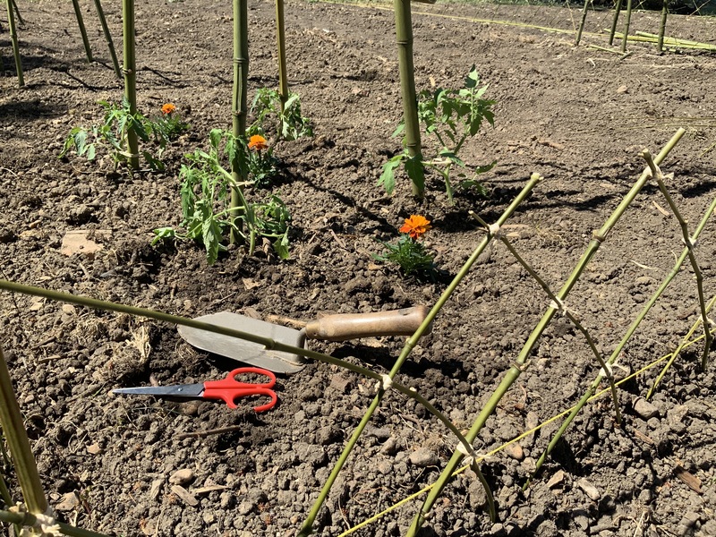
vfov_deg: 48.2
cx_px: 358
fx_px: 600
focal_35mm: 29
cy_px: 268
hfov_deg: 61.7
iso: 16
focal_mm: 3
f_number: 1.8
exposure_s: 1/1076
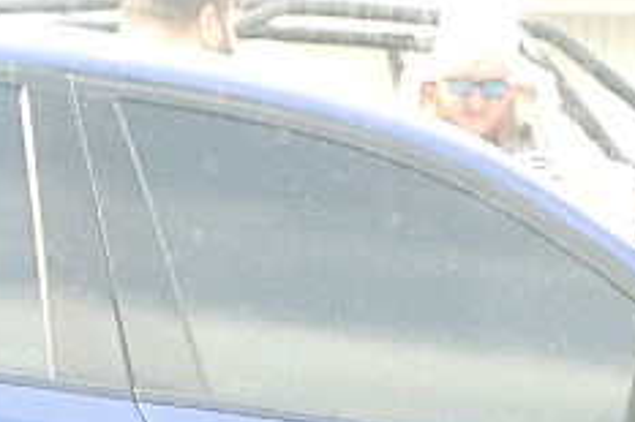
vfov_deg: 6.2
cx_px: 480
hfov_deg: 11.0
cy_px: 1606
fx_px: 3278
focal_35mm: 186
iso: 50
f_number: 1.5
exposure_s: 1/164
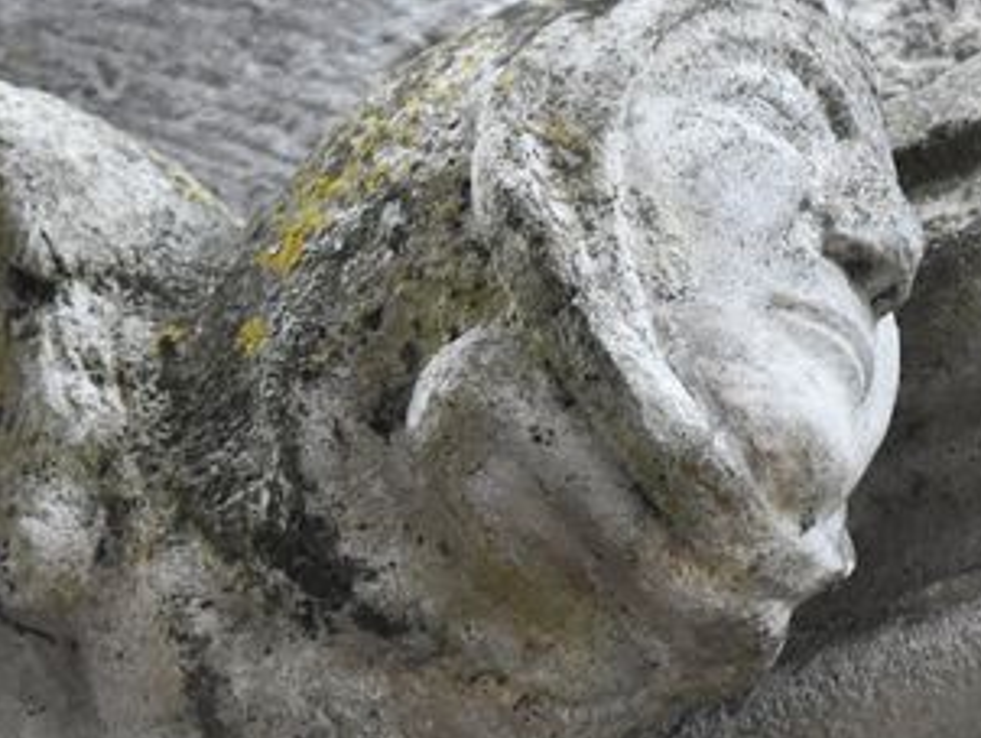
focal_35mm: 727
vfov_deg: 2.0
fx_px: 20610
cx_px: 400
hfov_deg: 2.7
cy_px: 351
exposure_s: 1/500
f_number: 5
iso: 5000
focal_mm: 145
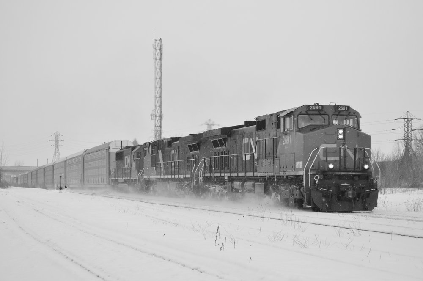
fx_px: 968
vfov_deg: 16.5
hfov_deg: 24.6
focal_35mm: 82
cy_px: 140
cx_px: 212
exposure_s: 1/2000
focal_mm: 55
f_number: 6.3
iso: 400
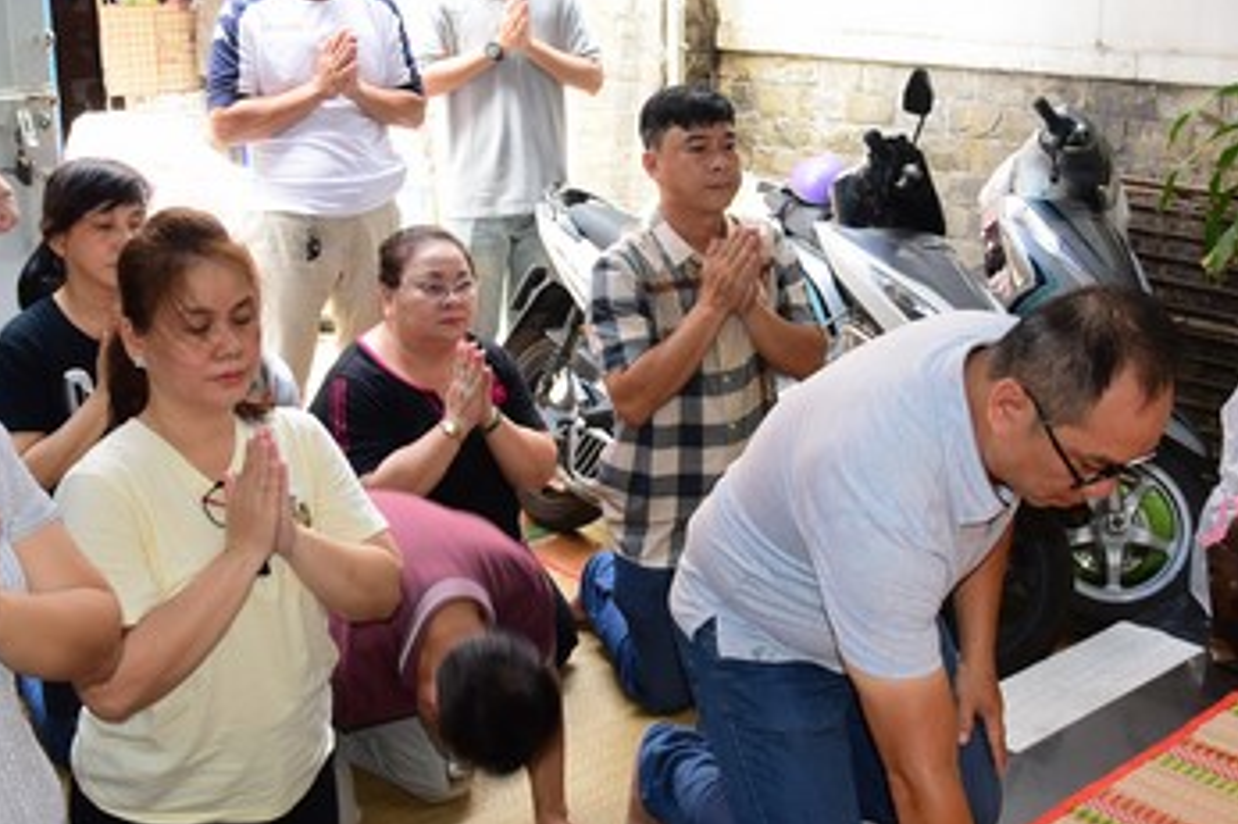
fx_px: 1547
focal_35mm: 45
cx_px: 689
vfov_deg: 29.7
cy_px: 300
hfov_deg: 43.6
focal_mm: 24
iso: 800
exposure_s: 1/50
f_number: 5
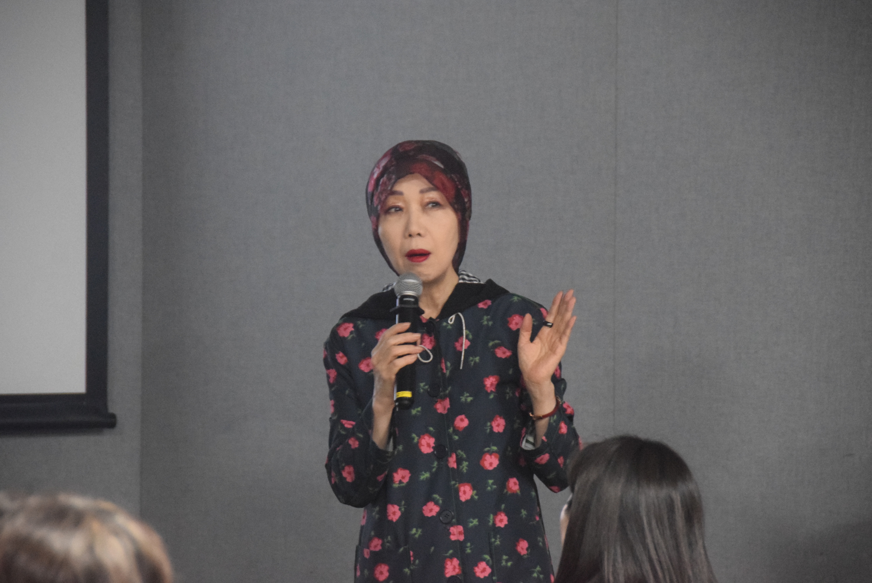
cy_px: 292
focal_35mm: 202
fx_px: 4909
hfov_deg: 10.2
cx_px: 436
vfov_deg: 6.8
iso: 6400
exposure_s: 1/80
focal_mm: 135
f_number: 5.6
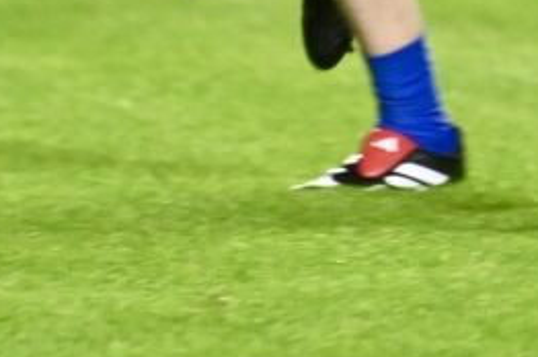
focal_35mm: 1789
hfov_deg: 1.2
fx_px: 26702
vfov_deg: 0.8
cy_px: -439
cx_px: 1043
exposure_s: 1/500
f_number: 5.6
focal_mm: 390
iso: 4000
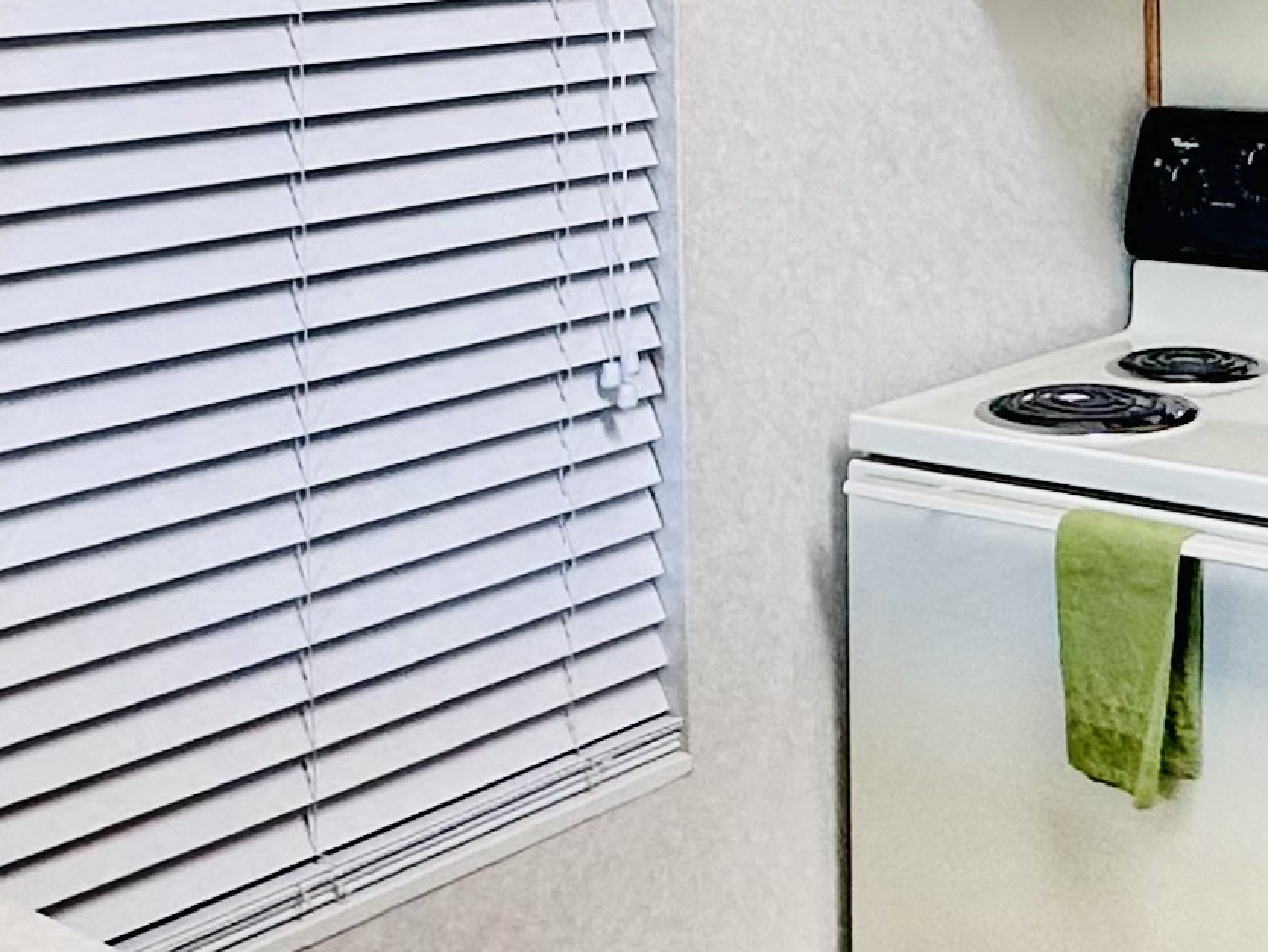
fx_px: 2199
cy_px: -19
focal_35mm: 60
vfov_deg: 23.3
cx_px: 740
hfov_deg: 32.1
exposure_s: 1/120
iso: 125
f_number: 2.2
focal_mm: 2.22
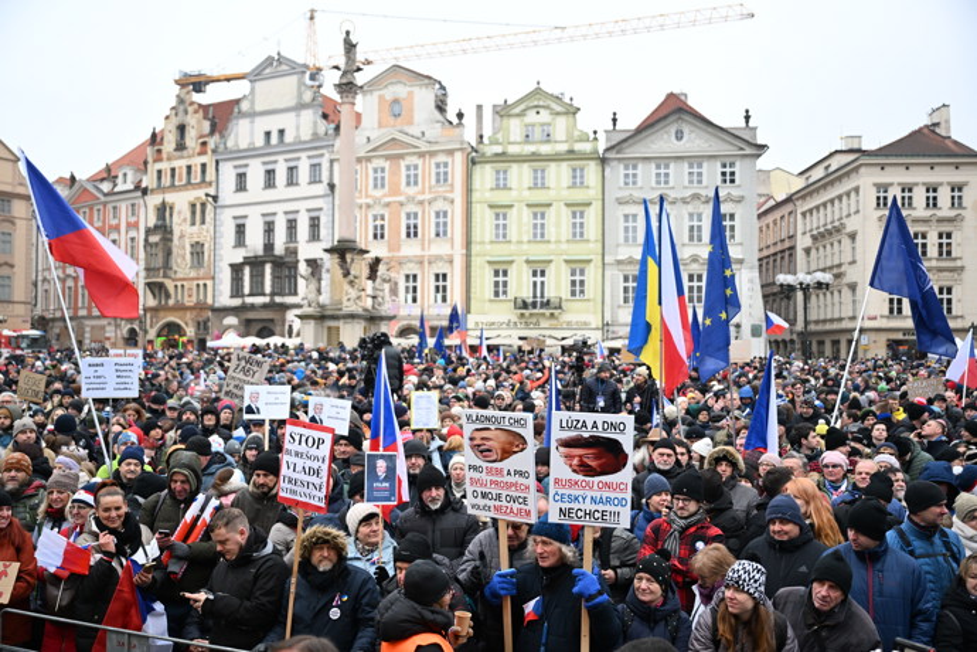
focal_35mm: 32
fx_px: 882
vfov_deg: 40.5
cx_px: 488
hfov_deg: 58.0
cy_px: 326
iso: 1250
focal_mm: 32.5
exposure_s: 1/1600
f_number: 2.8
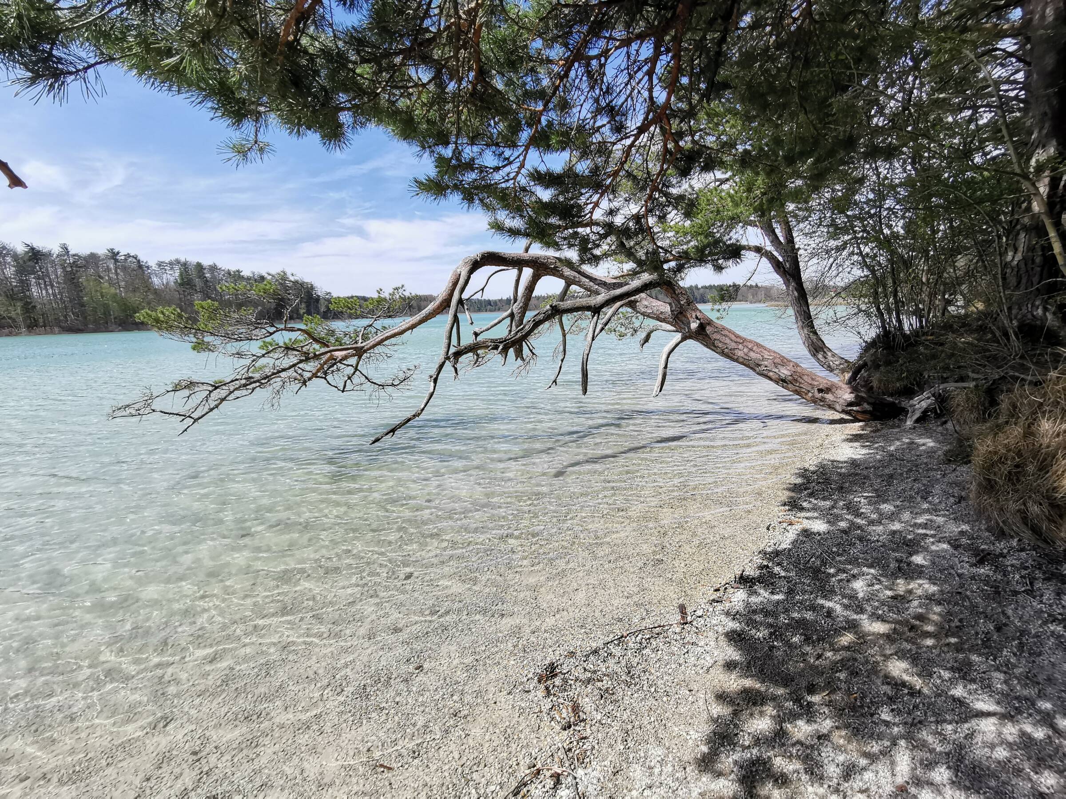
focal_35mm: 17
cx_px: 533
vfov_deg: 74.7
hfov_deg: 91.0
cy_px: 400
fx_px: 524
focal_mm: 2.26
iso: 50
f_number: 2.2
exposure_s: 1/873
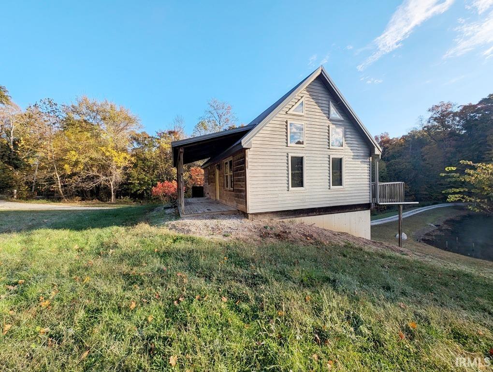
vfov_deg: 94.6
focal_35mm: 12
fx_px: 171
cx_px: 246
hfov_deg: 110.5
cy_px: 186
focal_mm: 2.23
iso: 42
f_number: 1.95
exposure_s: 1/866
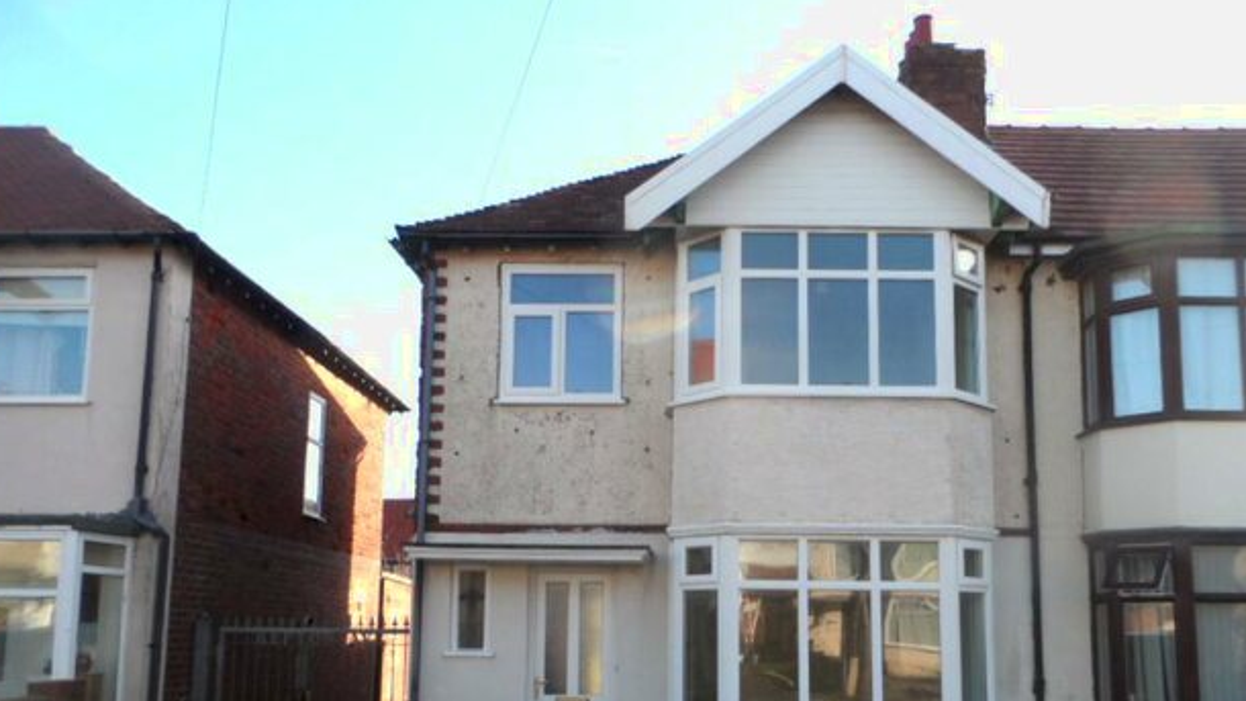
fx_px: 991
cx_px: 688
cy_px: 492
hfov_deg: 64.1
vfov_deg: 38.3
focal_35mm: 30
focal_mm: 4
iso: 80
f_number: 3.2
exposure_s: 1/350
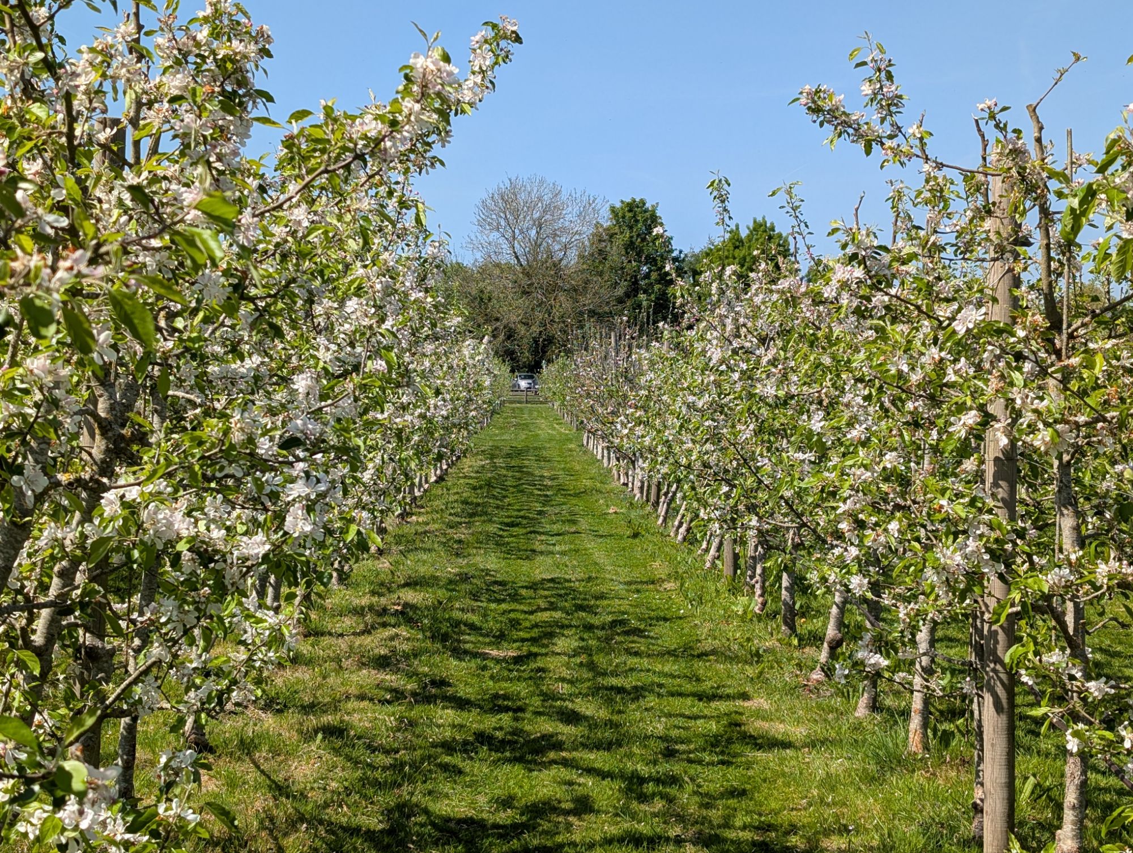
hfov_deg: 38.9
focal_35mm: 49
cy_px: 426
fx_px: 1606
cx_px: 566
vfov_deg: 29.7
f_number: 1.68
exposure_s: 1/802
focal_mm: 6.9
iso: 19
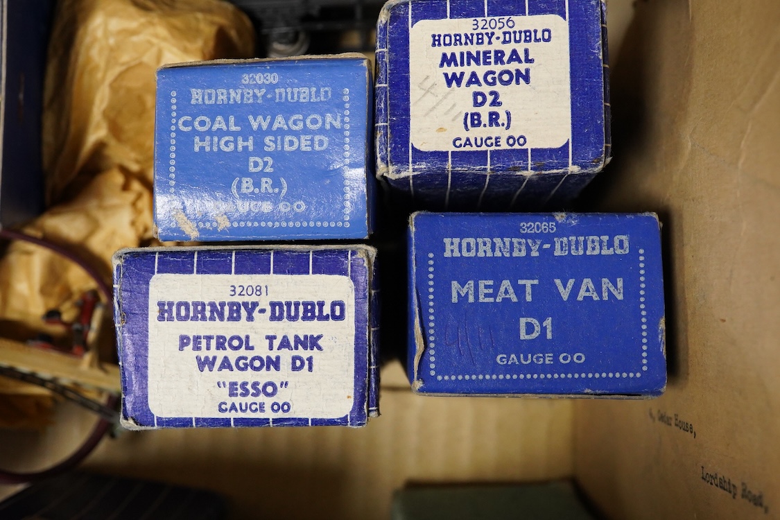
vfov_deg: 29.9
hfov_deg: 43.6
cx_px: 390
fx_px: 975
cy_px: 260
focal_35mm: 45
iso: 2500
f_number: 10
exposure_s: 1/80
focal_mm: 30
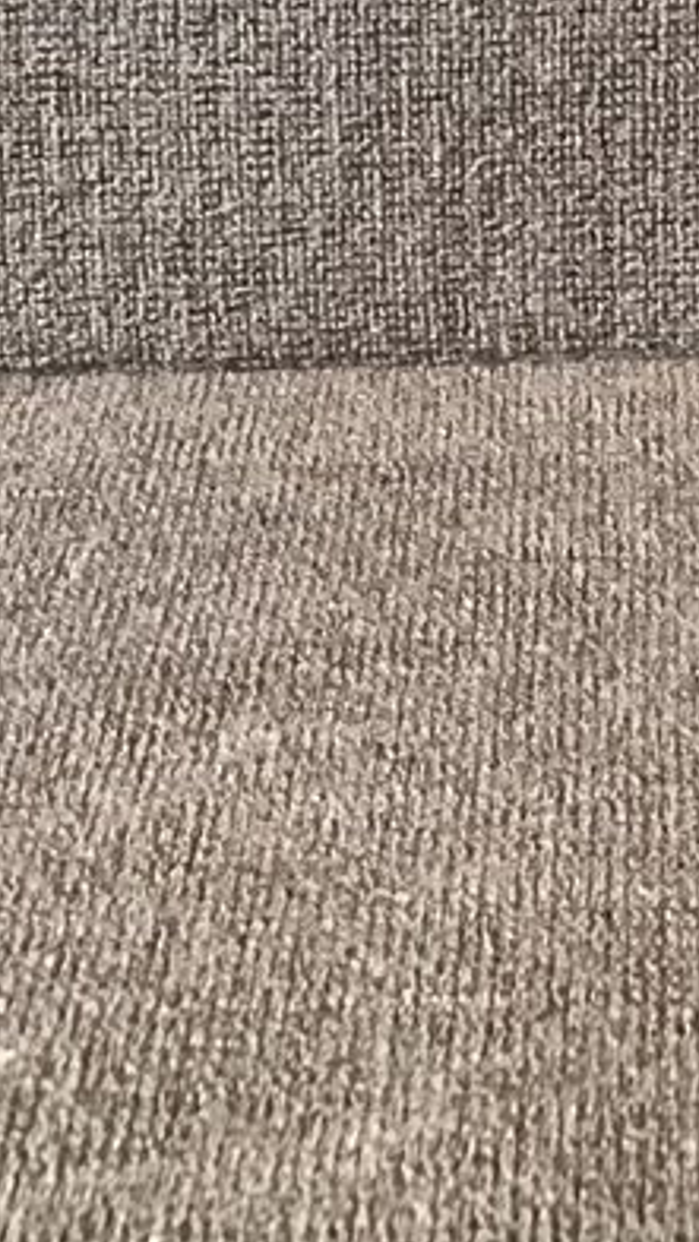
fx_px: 4284
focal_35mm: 130
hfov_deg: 9.3
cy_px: 40
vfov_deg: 16.2
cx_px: 701
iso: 320
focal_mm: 3.3
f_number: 2.4
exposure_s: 1/40
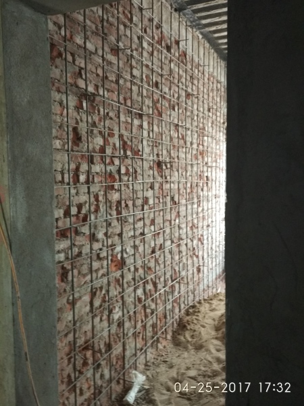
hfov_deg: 46.8
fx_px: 351
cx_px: 152
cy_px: 203
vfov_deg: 60.0
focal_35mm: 30
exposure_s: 1/17
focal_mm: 4.12
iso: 632
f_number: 2
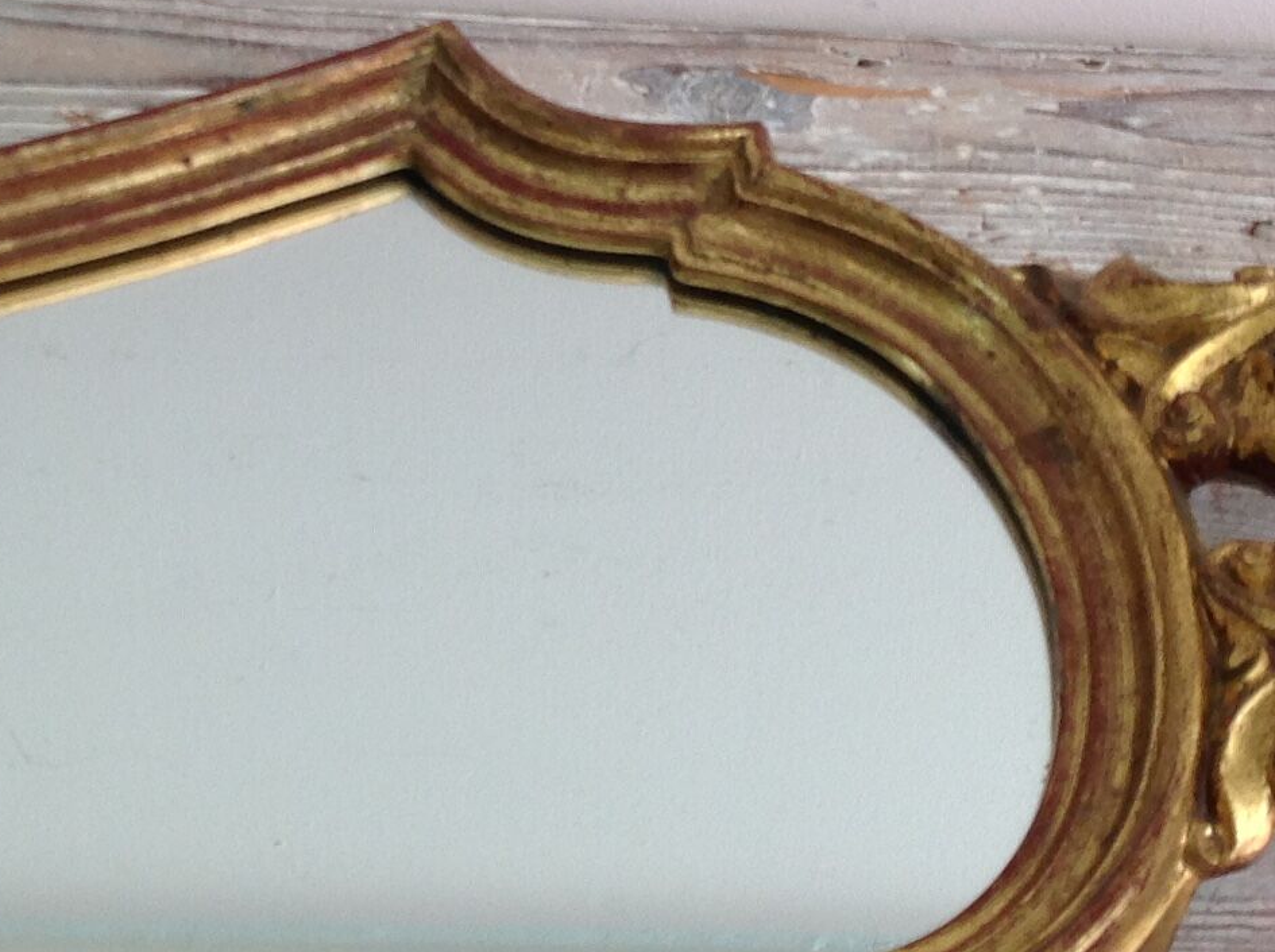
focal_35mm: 96
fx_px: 3531
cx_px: 390
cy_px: 295
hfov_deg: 20.4
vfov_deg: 15.3
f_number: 2.4
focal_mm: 4.28
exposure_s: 1/30
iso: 50
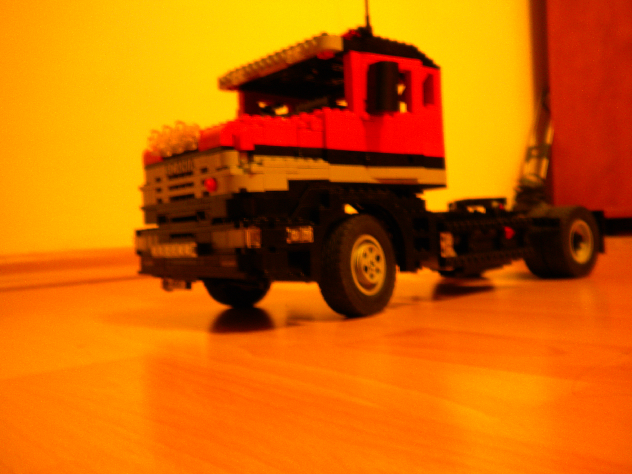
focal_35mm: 35
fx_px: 639
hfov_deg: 52.6
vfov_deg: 40.7
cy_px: 237
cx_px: 316
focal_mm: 6.3
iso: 80
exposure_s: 1
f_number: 3.1
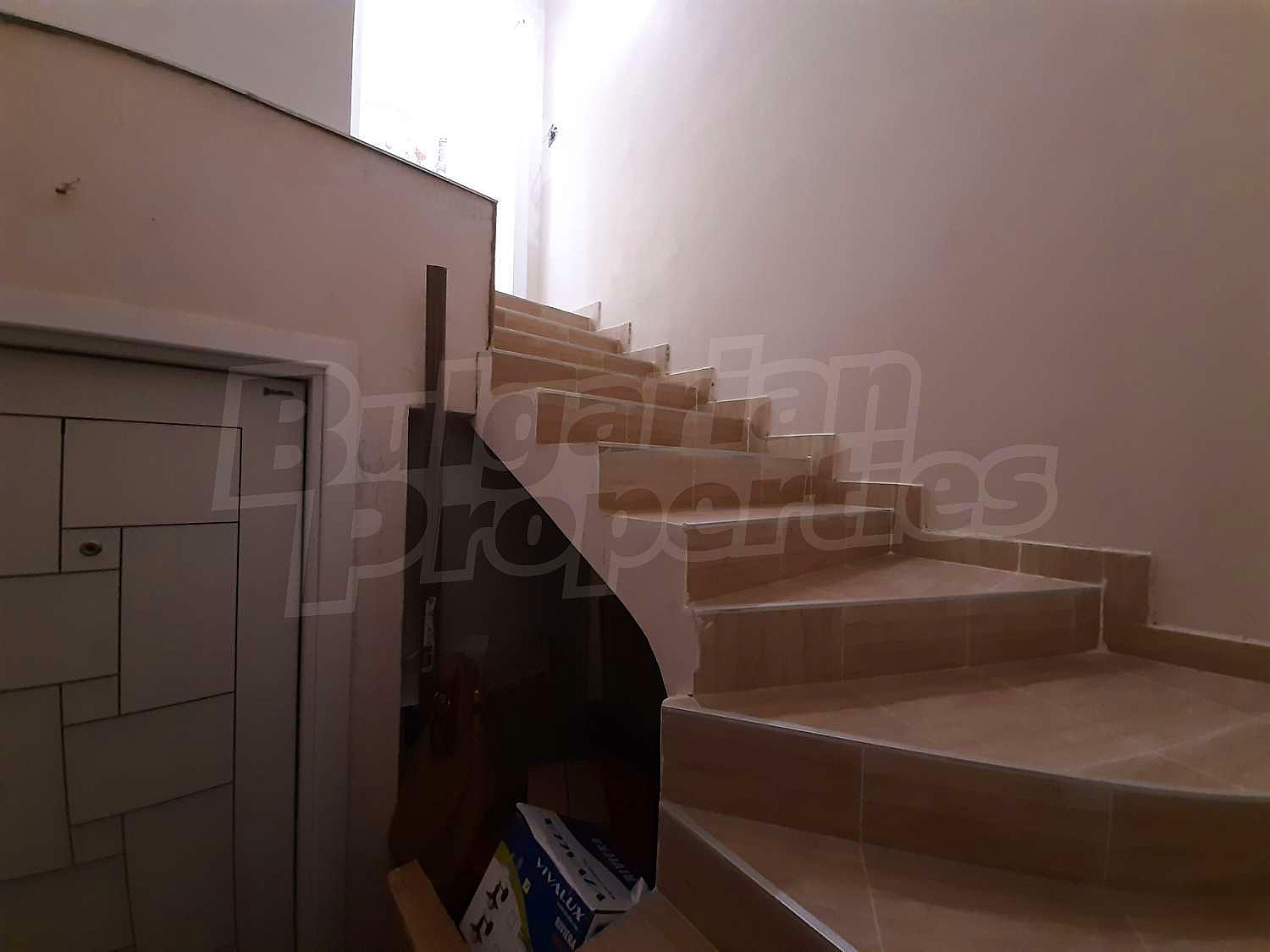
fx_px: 477
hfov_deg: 106.2
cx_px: 635
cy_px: 476
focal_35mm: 13
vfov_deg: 89.9
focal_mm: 1.42
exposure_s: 1/25
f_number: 2.2
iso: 400
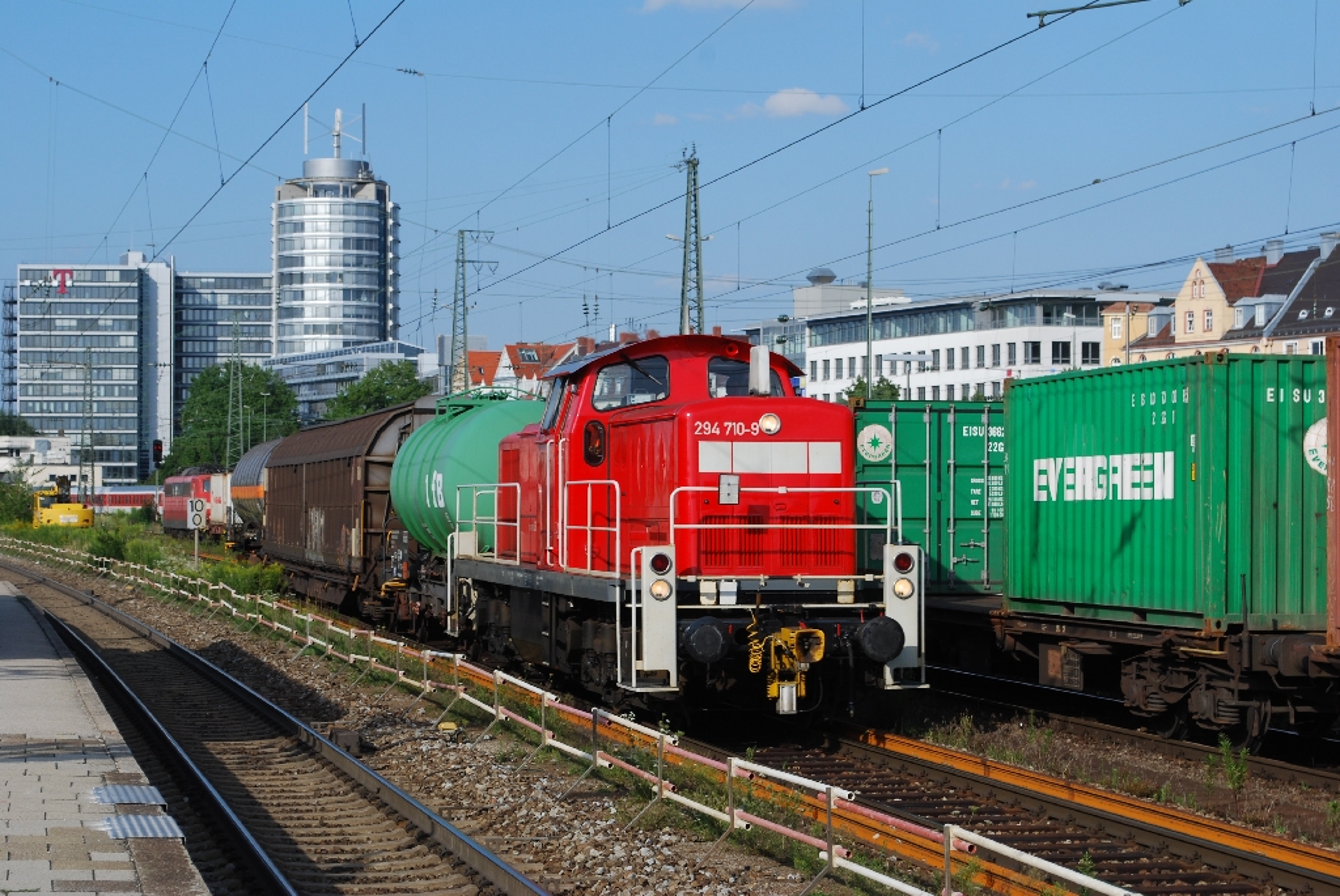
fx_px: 3074
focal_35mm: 82
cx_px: 670
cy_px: 448
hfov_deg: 24.6
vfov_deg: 16.6
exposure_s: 1/200
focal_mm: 55
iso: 100
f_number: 7.1
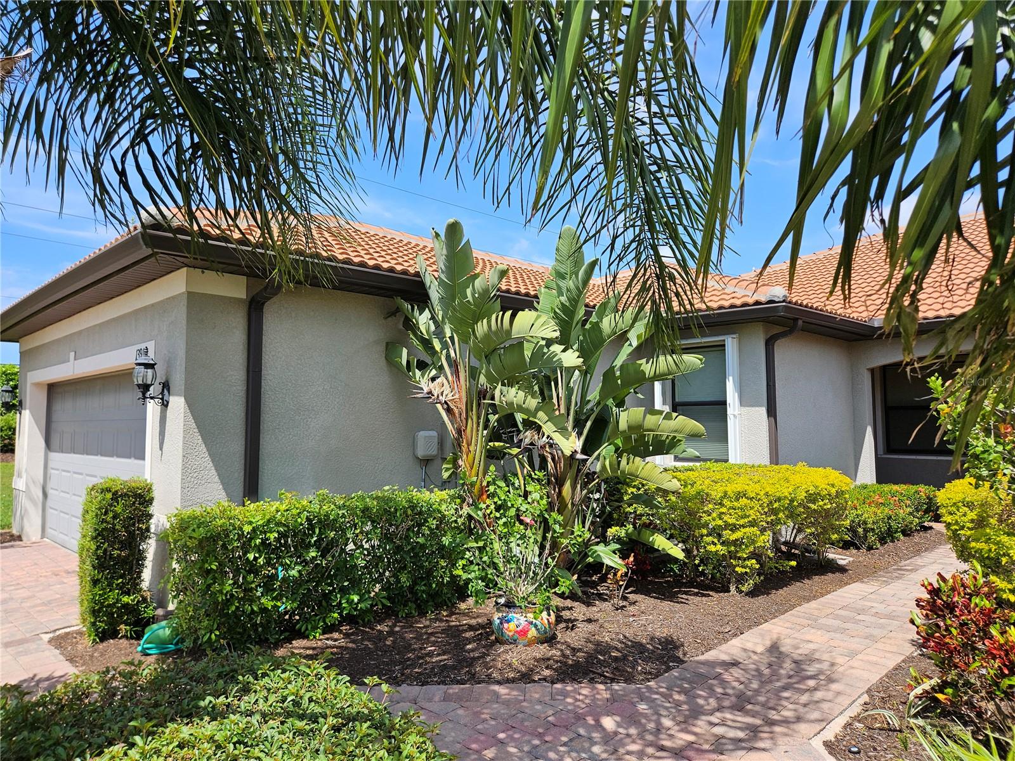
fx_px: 674
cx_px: 508
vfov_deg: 58.9
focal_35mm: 23
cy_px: 380
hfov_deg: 73.9
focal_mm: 5.4
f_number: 1.8
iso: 32
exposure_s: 1/1554
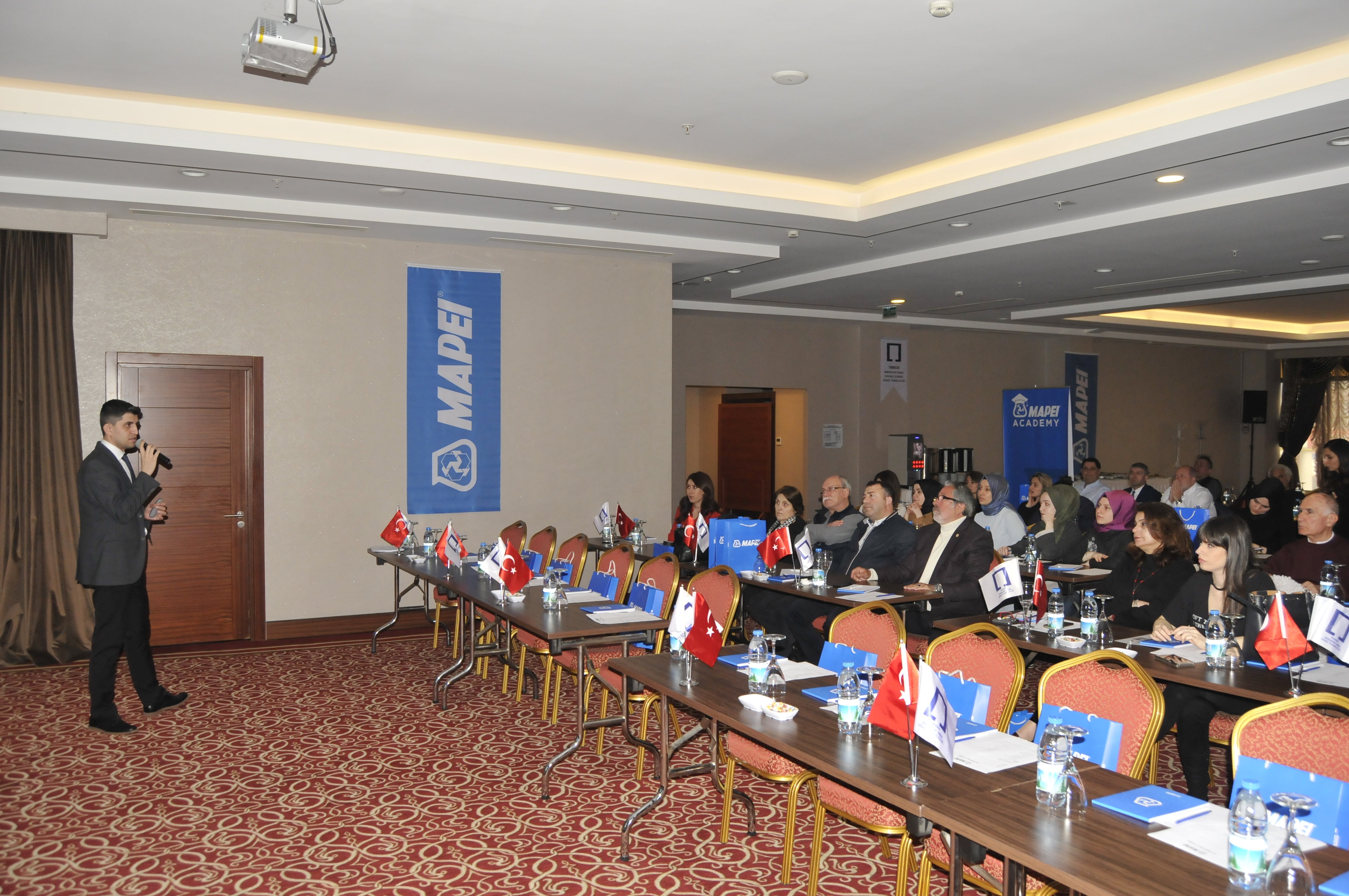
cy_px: 448
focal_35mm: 27
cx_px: 674
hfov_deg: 67.4
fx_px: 1011
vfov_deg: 47.8
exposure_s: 1/60
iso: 800
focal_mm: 18
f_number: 5
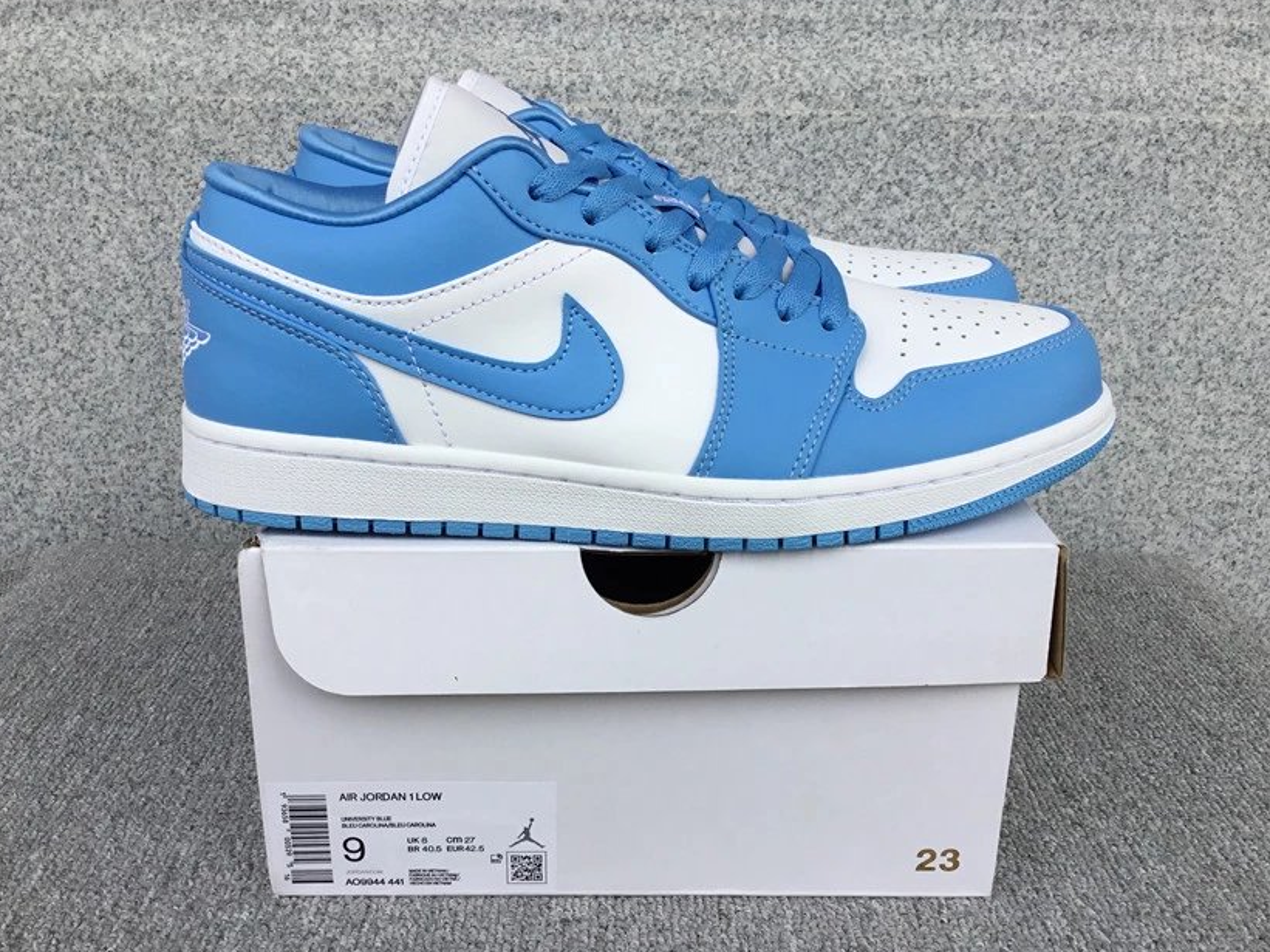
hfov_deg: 54.0
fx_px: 1247
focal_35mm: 34
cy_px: 465
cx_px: 634
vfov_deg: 41.8
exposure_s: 1/186
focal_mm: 3.3
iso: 25
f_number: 2.4
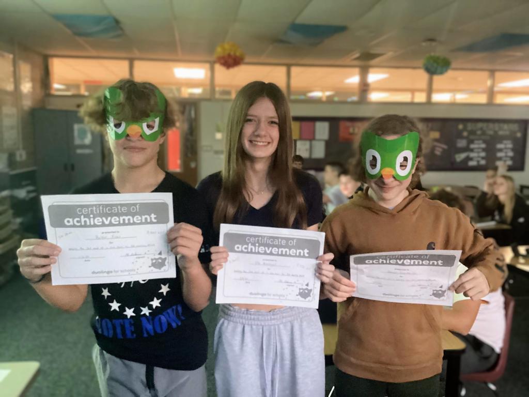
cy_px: 198
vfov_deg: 45.4
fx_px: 474
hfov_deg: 58.4
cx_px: 264
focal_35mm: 31
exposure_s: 1/24
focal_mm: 3.3
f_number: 2.4
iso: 640
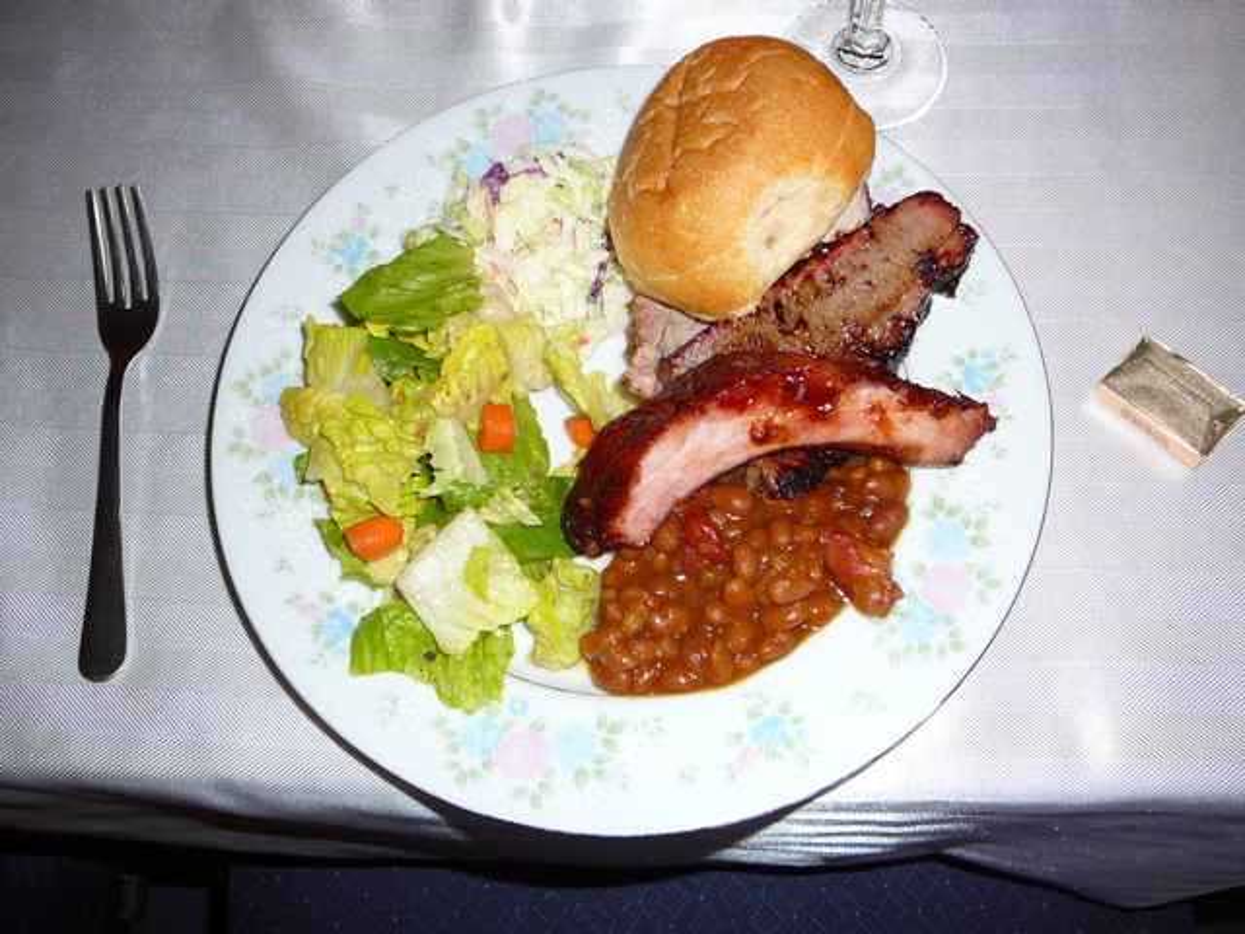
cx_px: 622
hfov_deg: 52.6
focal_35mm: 35
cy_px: 467
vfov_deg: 40.7
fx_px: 1259
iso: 100
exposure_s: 1/8
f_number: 2.8
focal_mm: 5.2
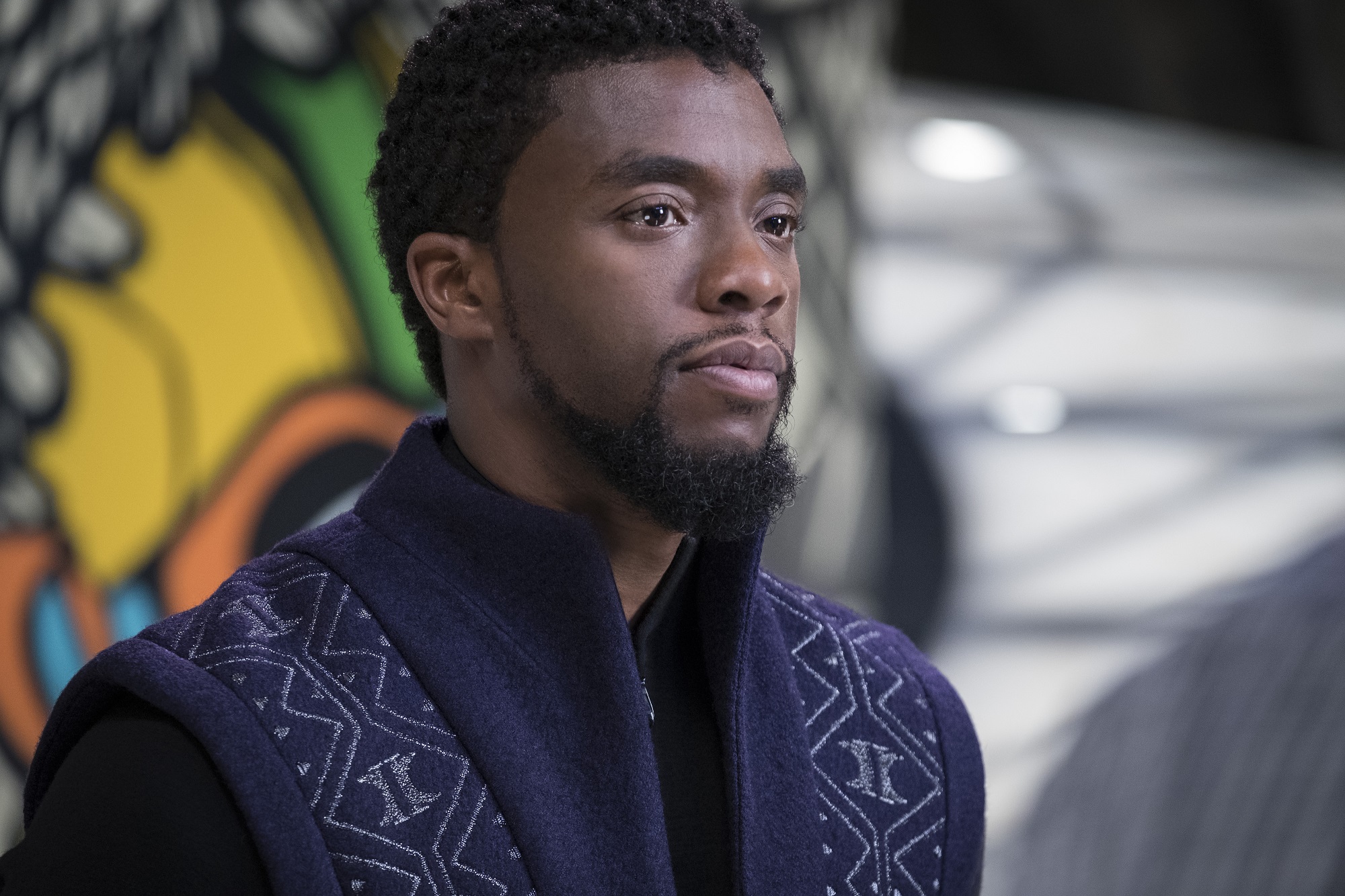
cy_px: 448
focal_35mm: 210
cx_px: 672
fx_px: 7845
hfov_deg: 9.8
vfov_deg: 6.5
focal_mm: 140
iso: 3200
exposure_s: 1/80
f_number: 3.6
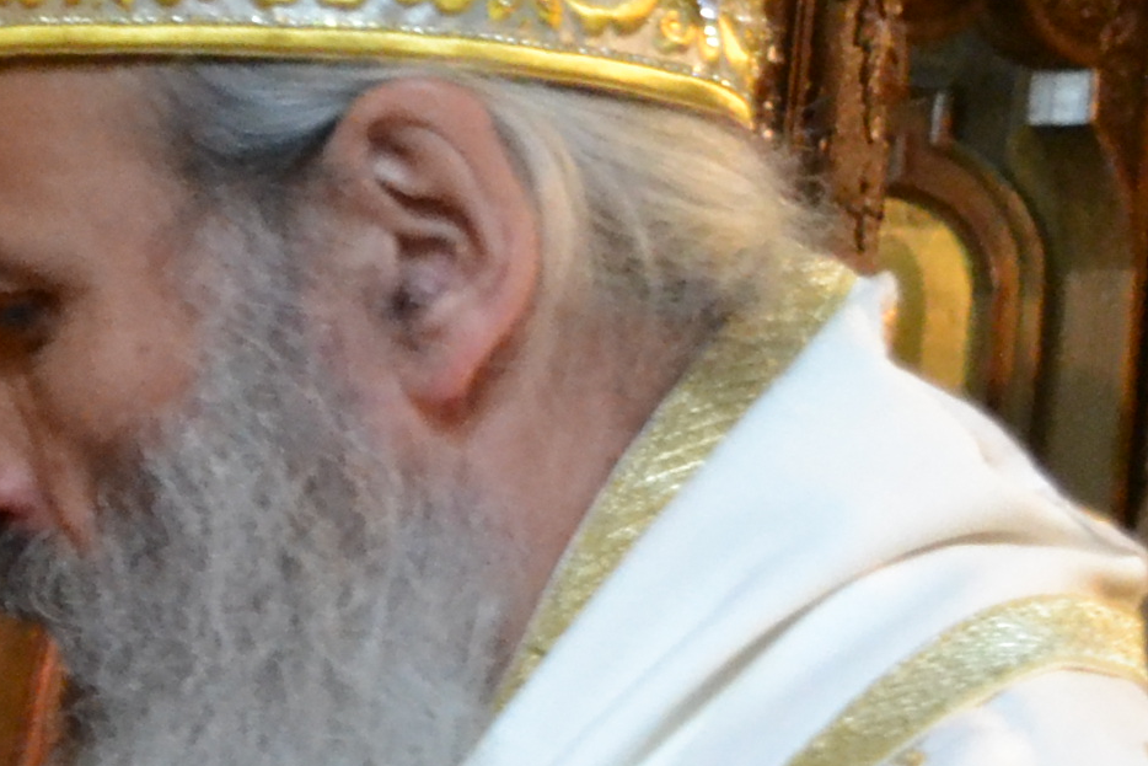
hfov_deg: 12.5
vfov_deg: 9.0
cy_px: 1195
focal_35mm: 148
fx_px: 4720
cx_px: -975
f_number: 3.5
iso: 3200
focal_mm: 20
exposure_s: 1/80
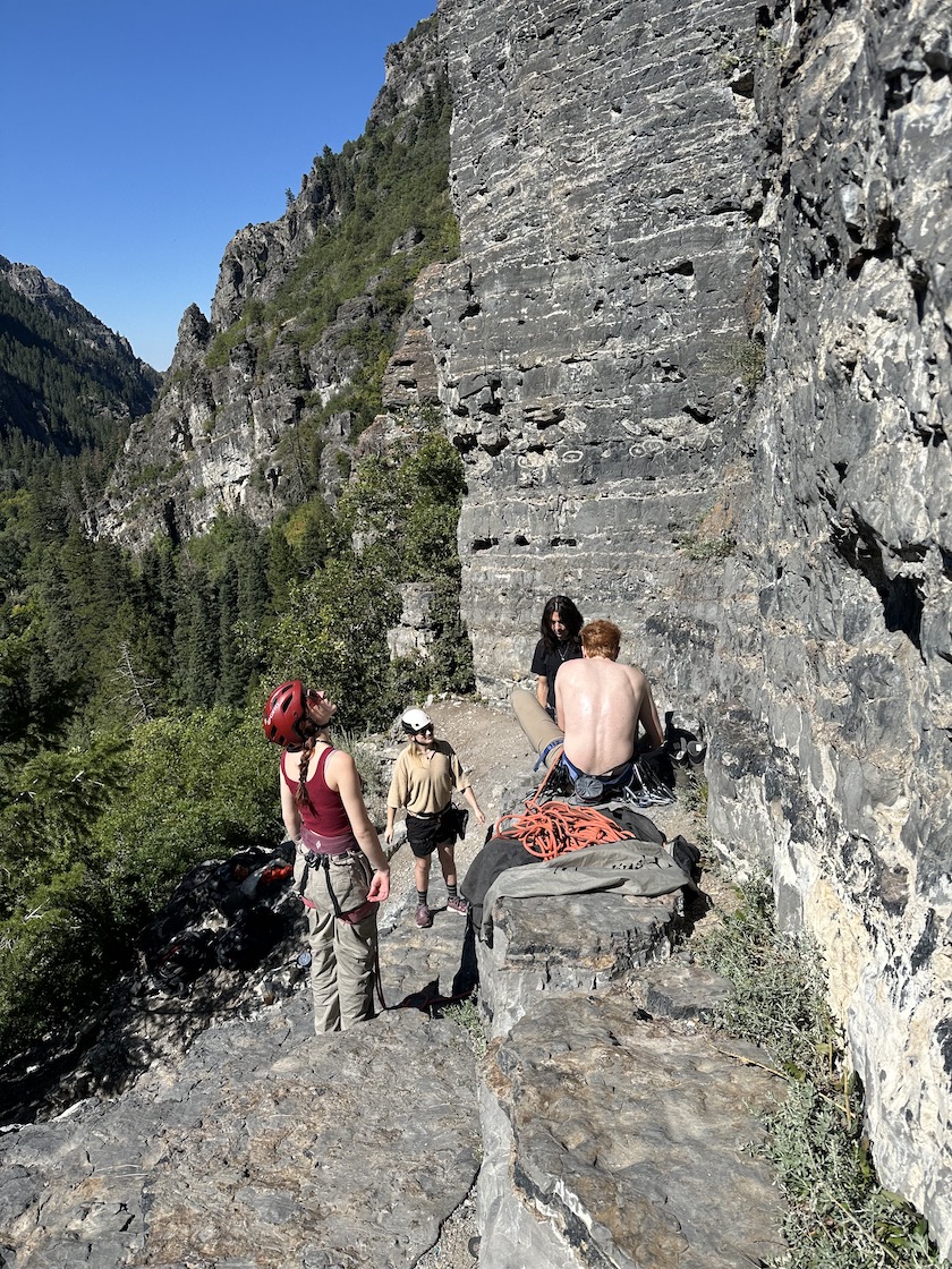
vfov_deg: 71.6
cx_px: 476
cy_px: 634
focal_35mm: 24
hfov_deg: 56.8
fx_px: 880
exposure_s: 1/5848
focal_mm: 6.86
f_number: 1.78
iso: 80
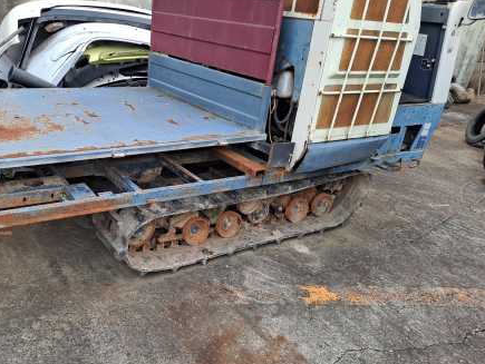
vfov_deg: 45.5
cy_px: 188
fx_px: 435
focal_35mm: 31
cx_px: 188
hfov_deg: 57.7
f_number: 2
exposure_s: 1/120
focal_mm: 4.6
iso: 50
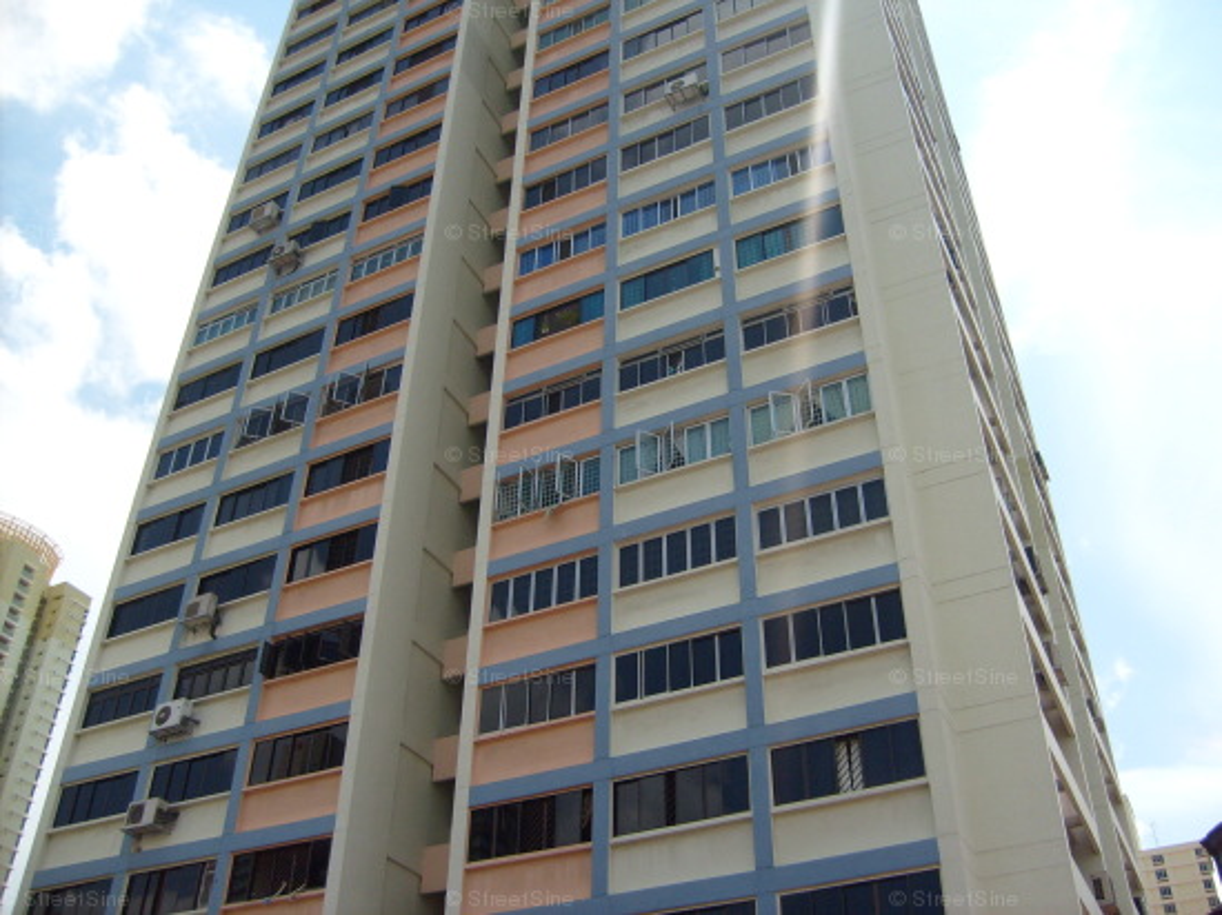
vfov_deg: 40.7
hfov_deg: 52.6
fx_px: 1235
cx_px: 611
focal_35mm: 35
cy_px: 458
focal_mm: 5.8
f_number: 7.1
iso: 80
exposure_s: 1/350
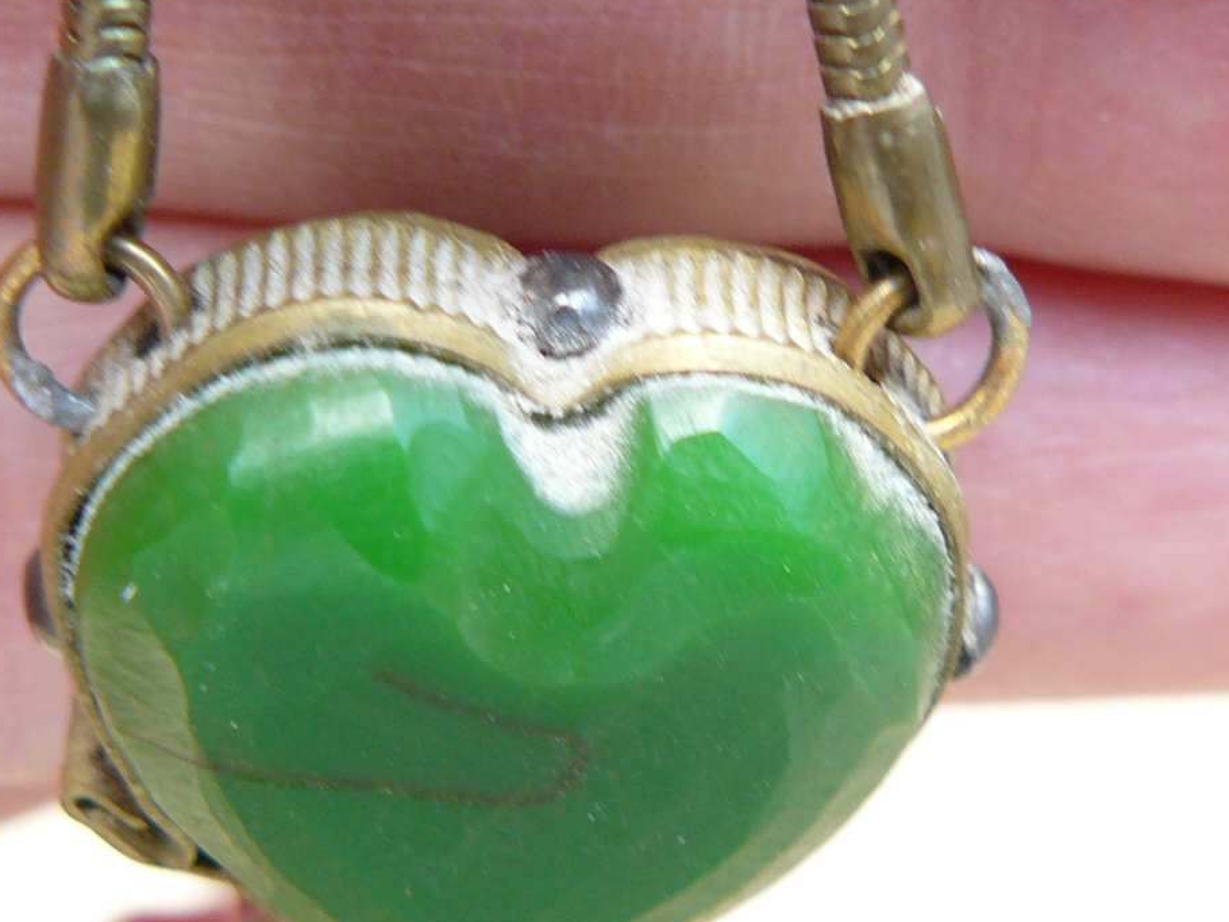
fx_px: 2877
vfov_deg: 18.2
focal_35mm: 81
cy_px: 456
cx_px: 501
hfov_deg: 24.1
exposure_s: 1/50
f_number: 2.8
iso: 100
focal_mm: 6
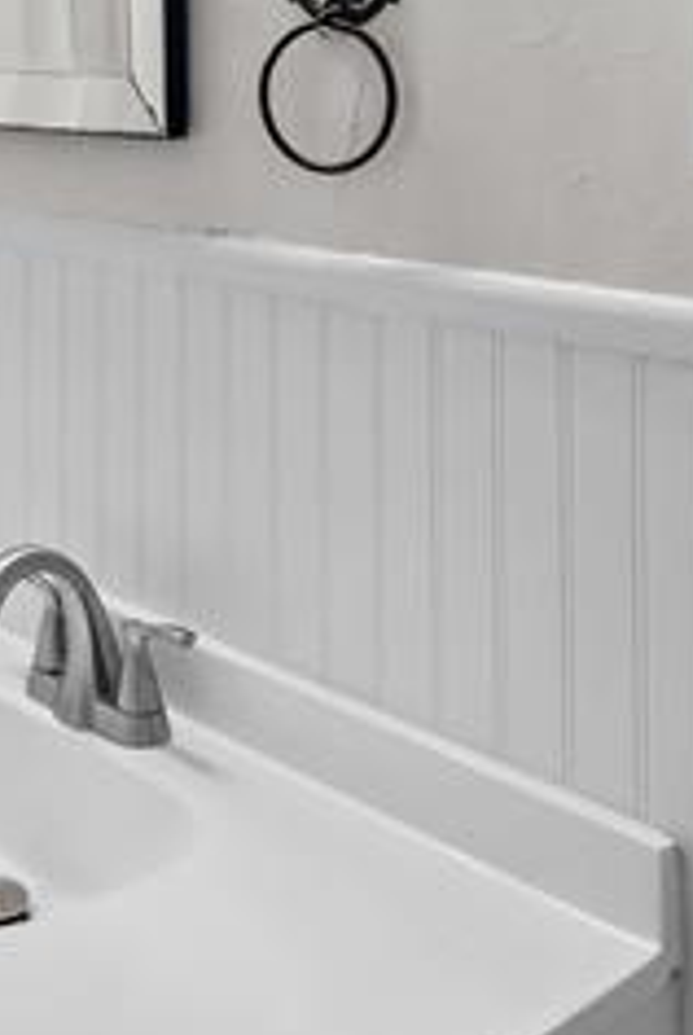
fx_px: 1497
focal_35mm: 52
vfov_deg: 36.7
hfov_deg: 24.7
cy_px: 189
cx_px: -18
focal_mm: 16
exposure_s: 1/160
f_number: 6.3
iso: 400
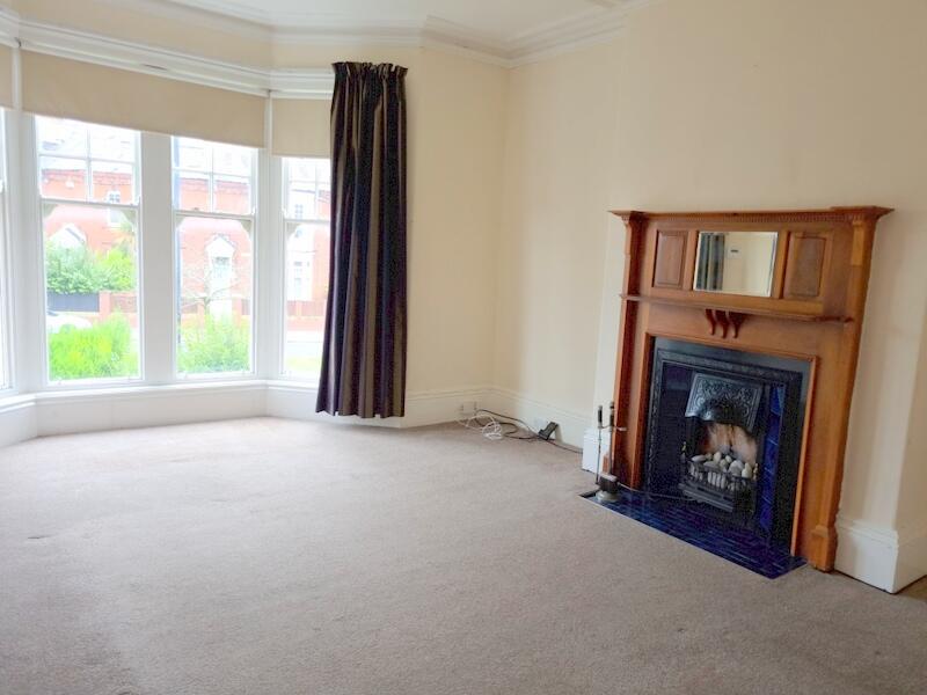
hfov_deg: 67.3
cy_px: 348
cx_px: 464
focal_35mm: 26
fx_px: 696
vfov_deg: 53.1
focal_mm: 5.4
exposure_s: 1/50
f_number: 1.8
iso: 64
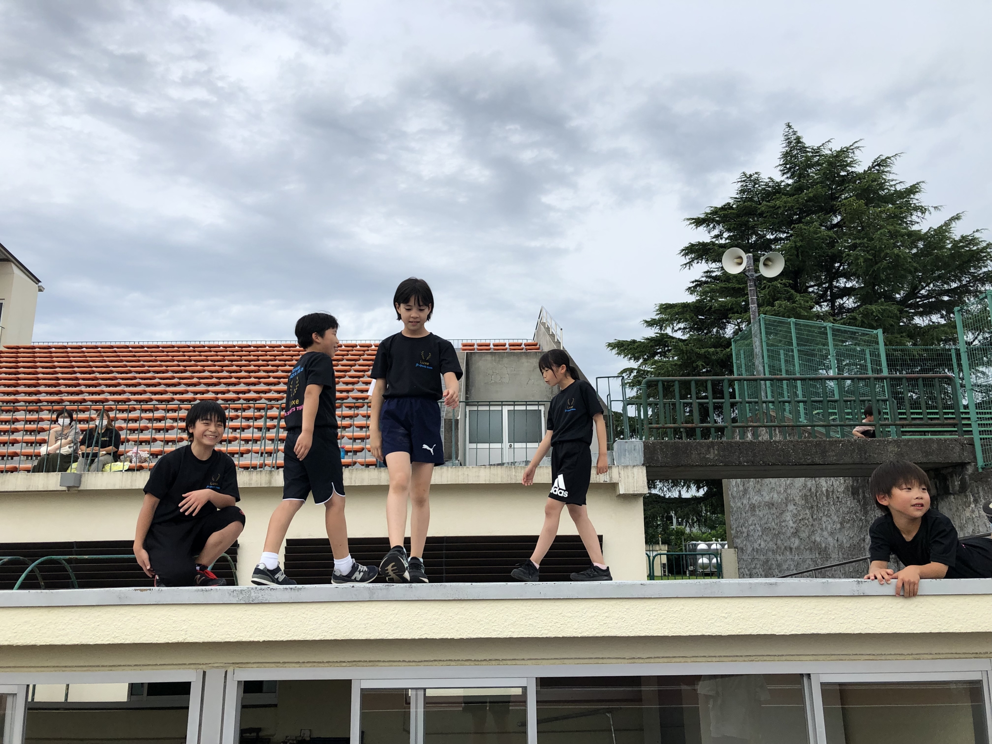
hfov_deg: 63.4
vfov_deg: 49.7
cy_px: 372
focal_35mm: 28
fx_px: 802
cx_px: 496
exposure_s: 1/510
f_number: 1.8
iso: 20
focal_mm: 3.99
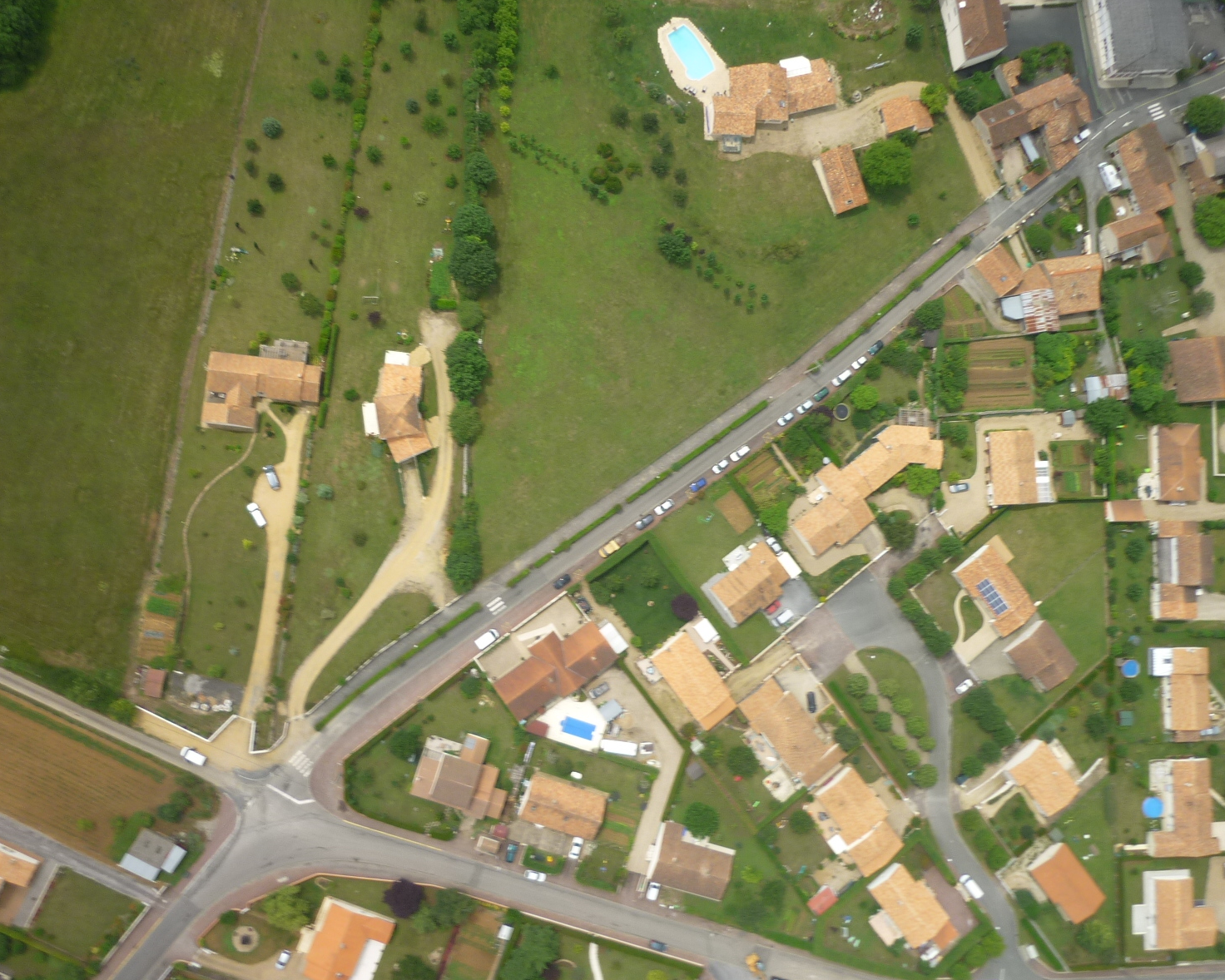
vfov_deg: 42.2
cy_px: 482
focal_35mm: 35
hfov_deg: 51.5
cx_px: 589
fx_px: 1269
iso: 100
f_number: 8
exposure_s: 1/200
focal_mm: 5.5
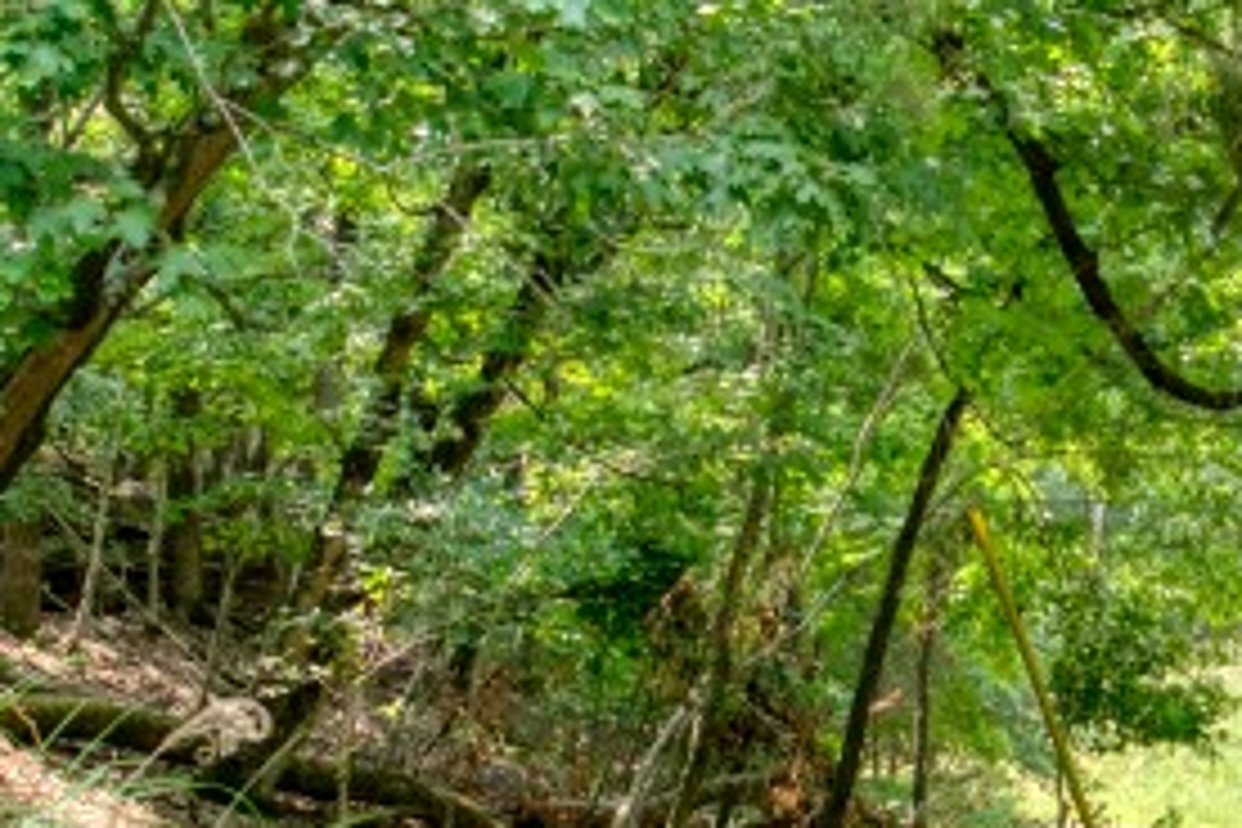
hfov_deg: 22.5
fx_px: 3070
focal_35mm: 89
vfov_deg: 15.2
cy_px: 760
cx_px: 1048
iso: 100
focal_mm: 24
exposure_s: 1/100
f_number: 4.5
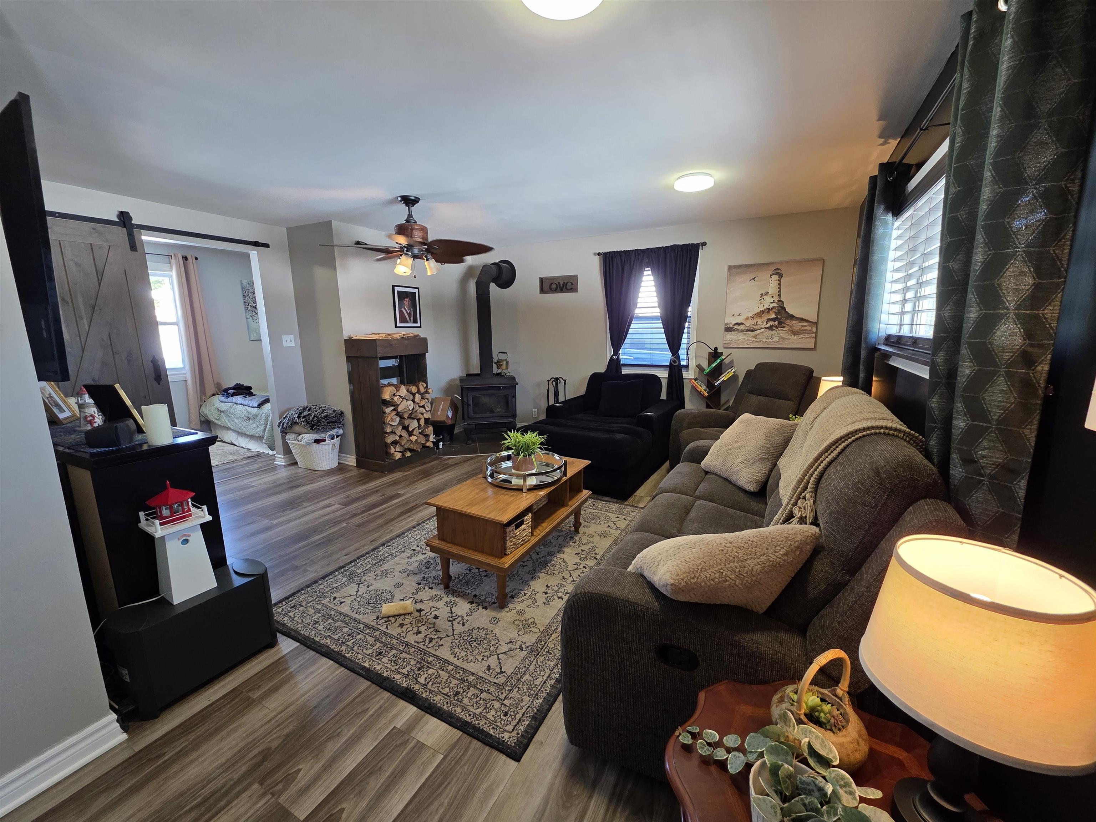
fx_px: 412
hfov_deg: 106.2
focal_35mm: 13
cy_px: 411
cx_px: 548
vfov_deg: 89.9
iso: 200
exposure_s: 1/120
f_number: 1.9
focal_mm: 2.2
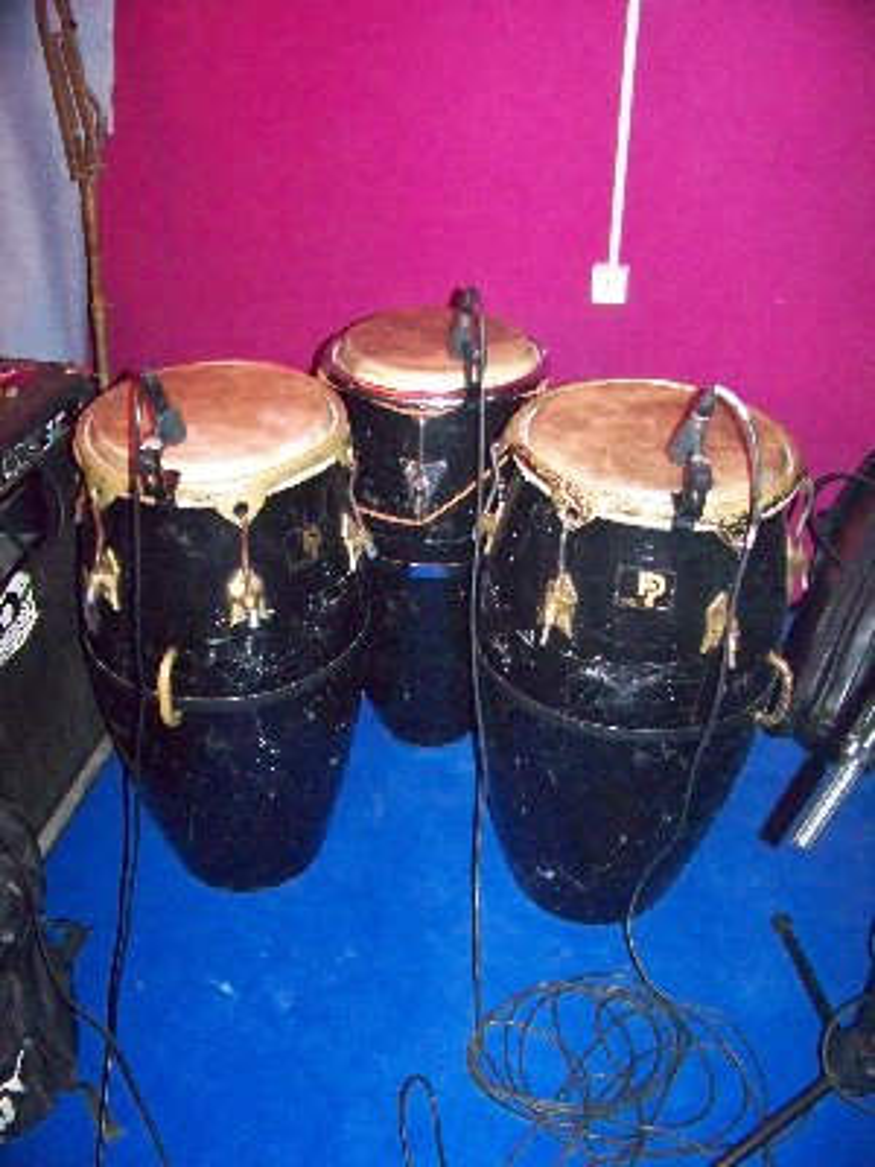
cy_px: 584
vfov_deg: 55.4
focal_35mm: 33
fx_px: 1112
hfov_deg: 42.9
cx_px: 438
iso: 1600
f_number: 2.8
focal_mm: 5.85
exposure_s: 1/30
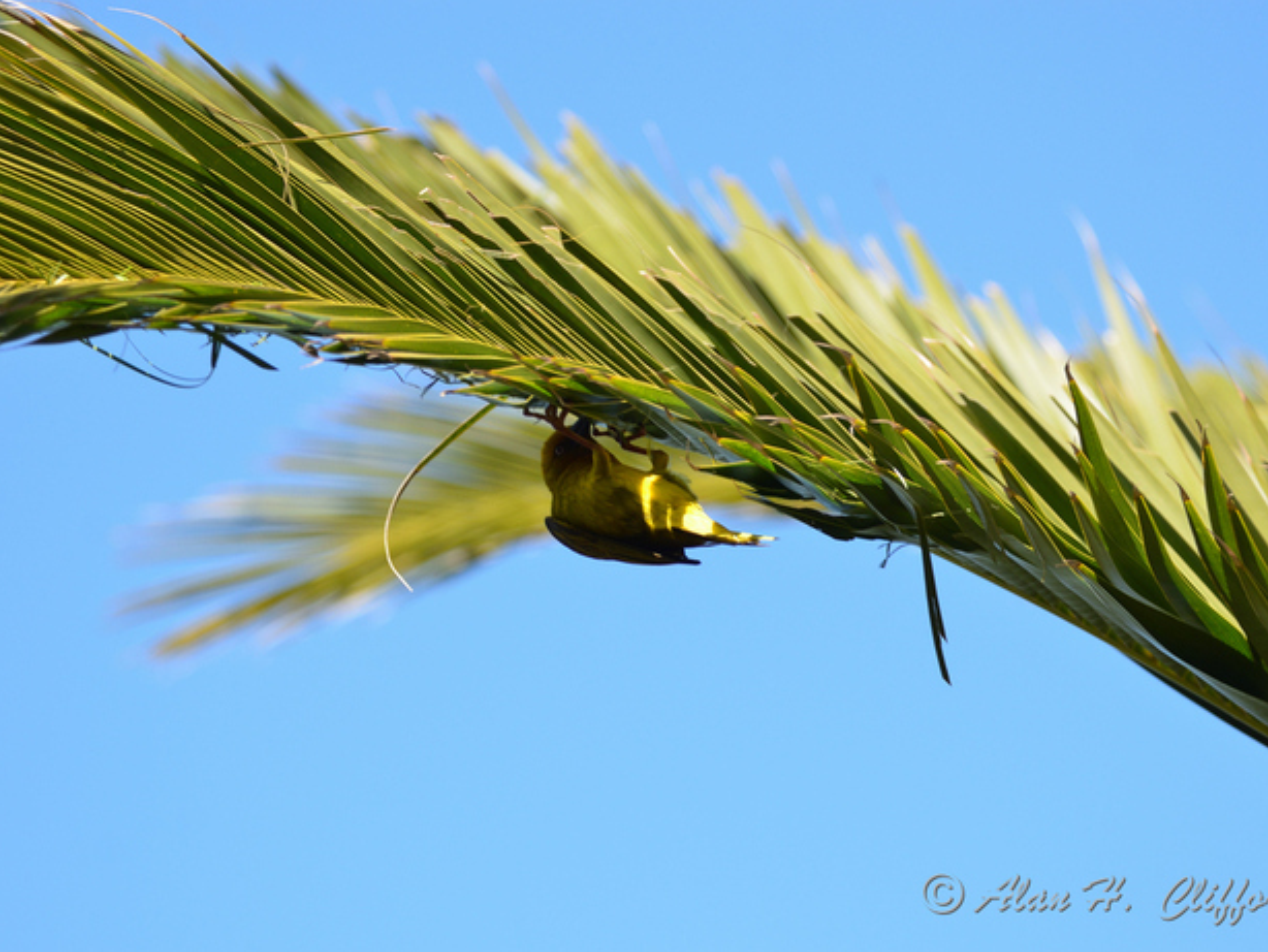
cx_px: 644
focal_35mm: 246
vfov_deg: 6.0
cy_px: 476
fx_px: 9015
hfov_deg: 8.0
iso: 200
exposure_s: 1/500
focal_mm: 150
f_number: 5.6
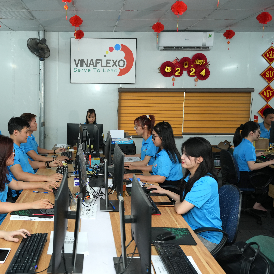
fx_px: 354
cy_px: 136
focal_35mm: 40
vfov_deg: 42.3
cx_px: 79
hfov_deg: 41.4
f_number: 4
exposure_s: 1/200
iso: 1000
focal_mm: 30.4
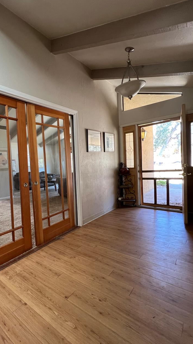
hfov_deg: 60.9
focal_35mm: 17
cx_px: 52
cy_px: 172
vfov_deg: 95.9
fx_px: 155
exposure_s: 1/62
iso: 250
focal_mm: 1.57
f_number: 1.8
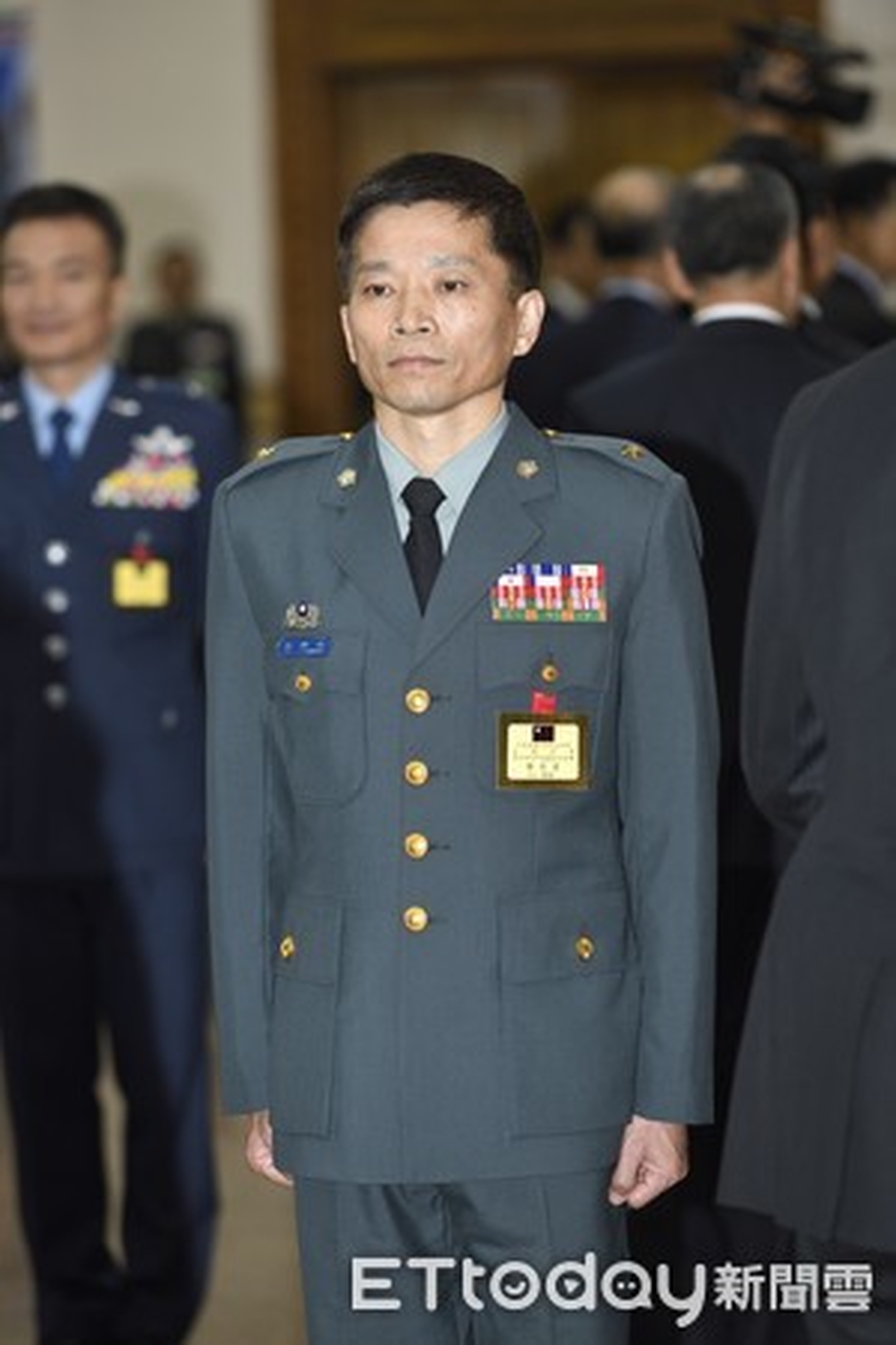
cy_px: 672
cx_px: 448
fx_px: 5786
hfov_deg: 8.9
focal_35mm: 155
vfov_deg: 13.2
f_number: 4
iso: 800
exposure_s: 1/100
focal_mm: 155
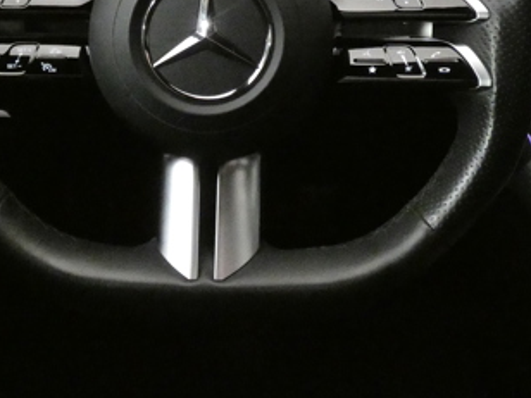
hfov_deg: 36.6
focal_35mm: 52
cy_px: 26
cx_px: 202
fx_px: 798
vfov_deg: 26.9
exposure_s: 1/50
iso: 1600
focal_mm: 3.6
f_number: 2.8
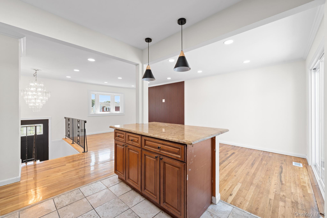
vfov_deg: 81.2
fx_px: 127
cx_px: 164
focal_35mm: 14
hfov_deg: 104.3
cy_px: 109
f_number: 10
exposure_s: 1/6
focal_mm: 14
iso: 400
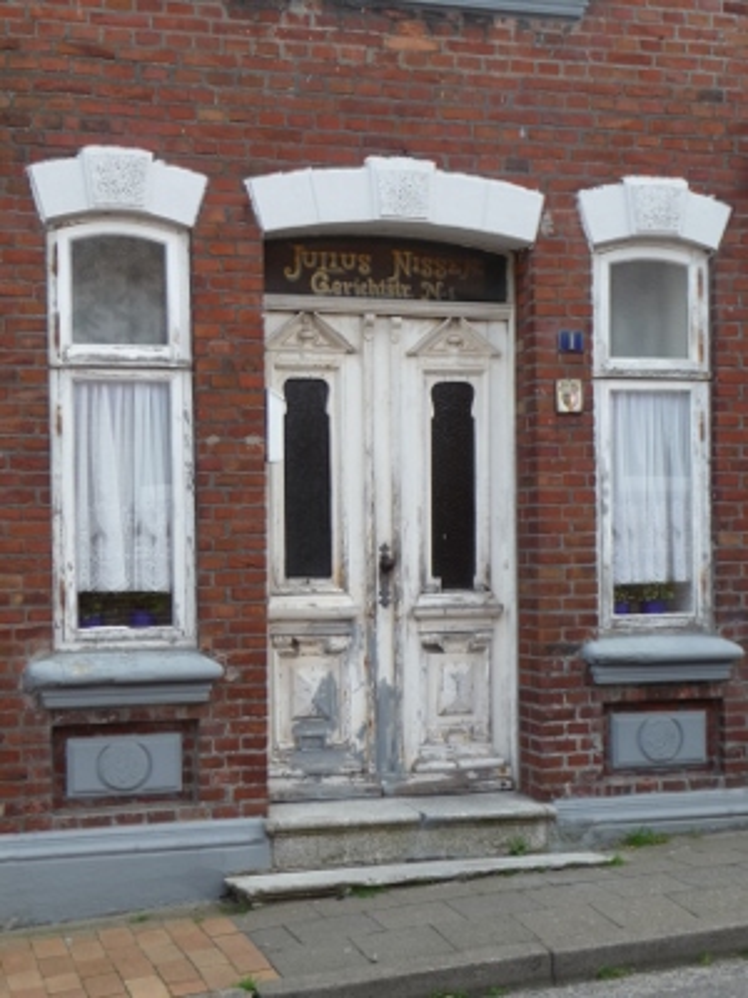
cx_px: 374
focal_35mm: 62
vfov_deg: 31.2
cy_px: 499
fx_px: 1786
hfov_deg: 23.7
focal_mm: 10.5
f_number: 4.5
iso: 100
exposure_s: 1/160
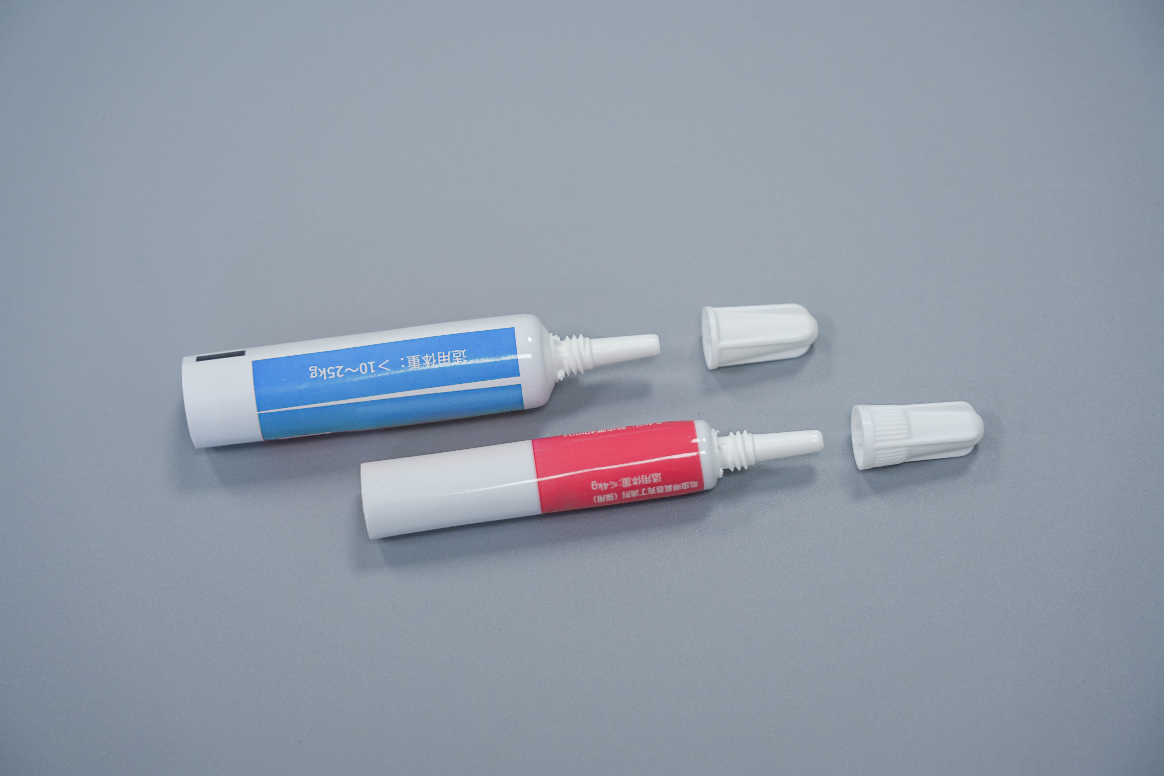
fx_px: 3395
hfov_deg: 19.5
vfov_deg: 13.0
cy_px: 388
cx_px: 582
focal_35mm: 105
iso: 640
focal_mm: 105
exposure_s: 1/125
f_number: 5
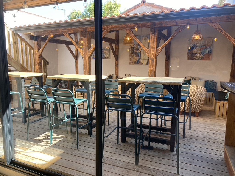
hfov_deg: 67.3
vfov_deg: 53.1
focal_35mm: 26
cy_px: 88
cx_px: 118
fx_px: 177
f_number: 1.8
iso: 40
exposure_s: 1/122
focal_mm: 4.25
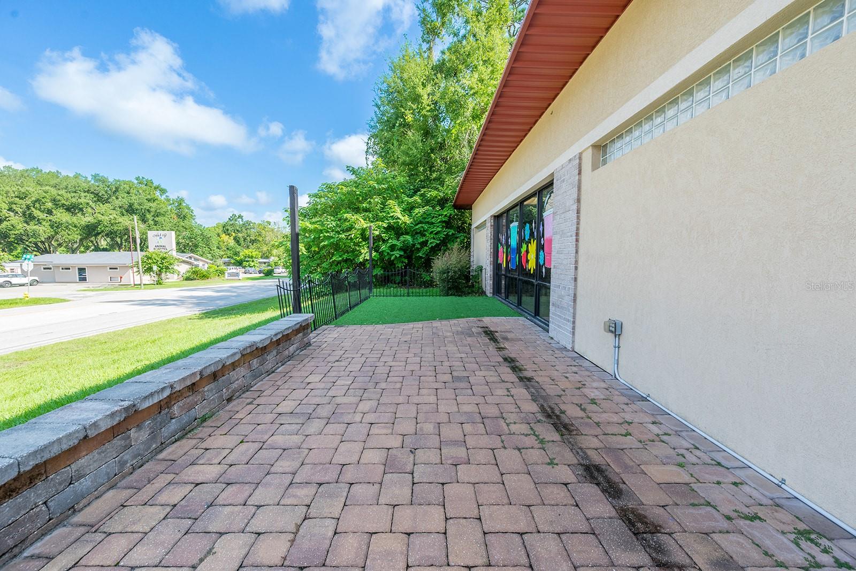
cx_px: 428
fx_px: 333
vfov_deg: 81.3
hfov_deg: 104.2
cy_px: 286
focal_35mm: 14
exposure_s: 1/640
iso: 400
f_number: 8
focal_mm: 14
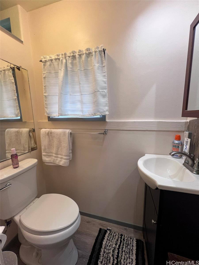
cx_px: 100
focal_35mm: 13
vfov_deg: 106.2
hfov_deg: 89.9
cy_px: 132
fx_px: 100
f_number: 1.8
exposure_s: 1/120
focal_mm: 1.57
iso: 125
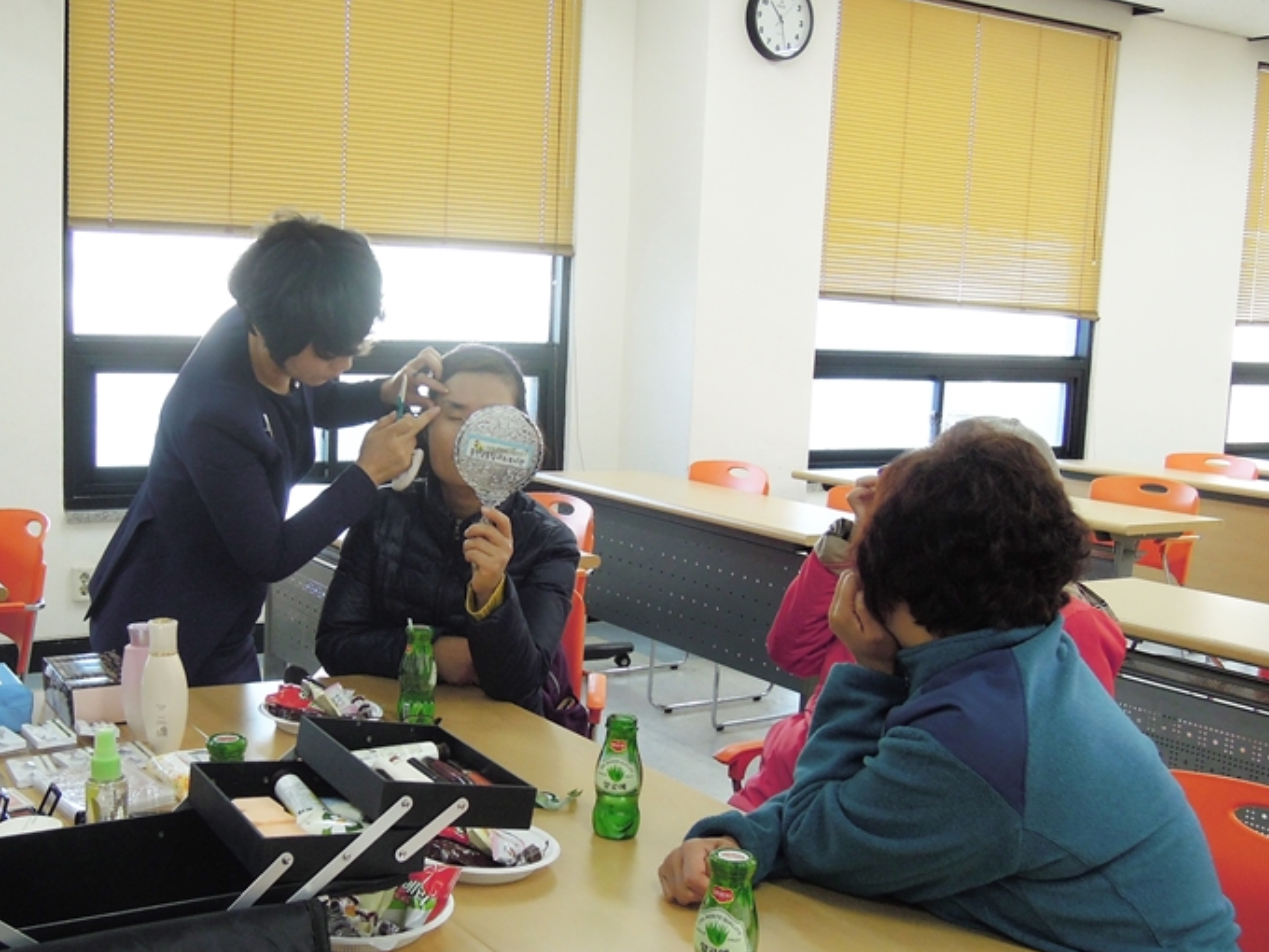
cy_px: 483
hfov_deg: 45.2
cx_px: 446
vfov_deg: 35.1
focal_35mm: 41
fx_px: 1503
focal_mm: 5.5
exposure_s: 1/50
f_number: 3
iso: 160
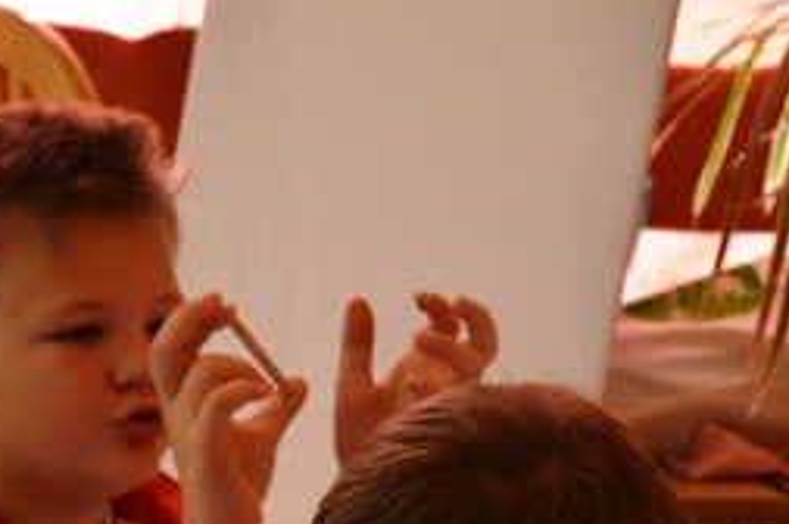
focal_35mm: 129
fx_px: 2824
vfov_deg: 10.4
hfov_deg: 15.9
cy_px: 655
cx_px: 427
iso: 400
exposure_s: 1/100
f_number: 4.5
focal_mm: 34
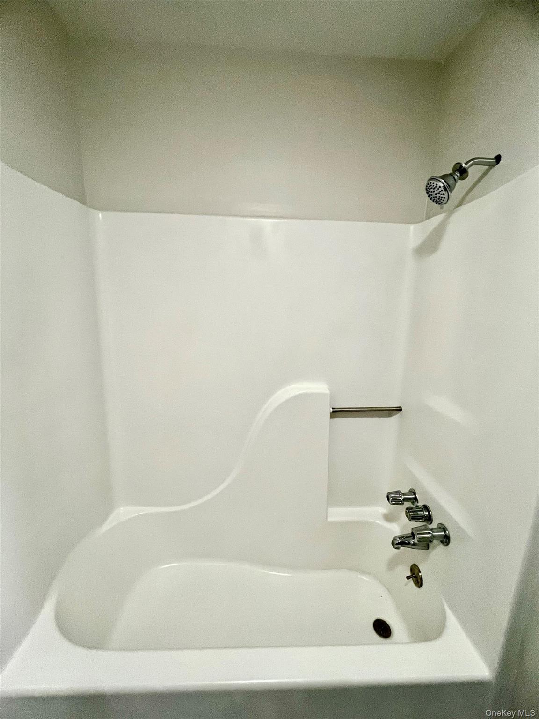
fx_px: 270
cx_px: 270
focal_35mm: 13
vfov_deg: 106.2
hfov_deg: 89.9
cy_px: 360
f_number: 1.8
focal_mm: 1.57
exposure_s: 1/60
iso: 320
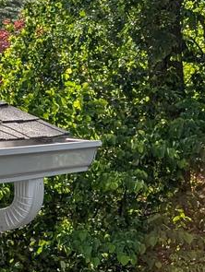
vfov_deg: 14.9
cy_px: 378
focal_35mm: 125
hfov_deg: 11.9
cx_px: 119
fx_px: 985
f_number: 1.68
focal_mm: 6.9
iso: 24
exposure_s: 1/455
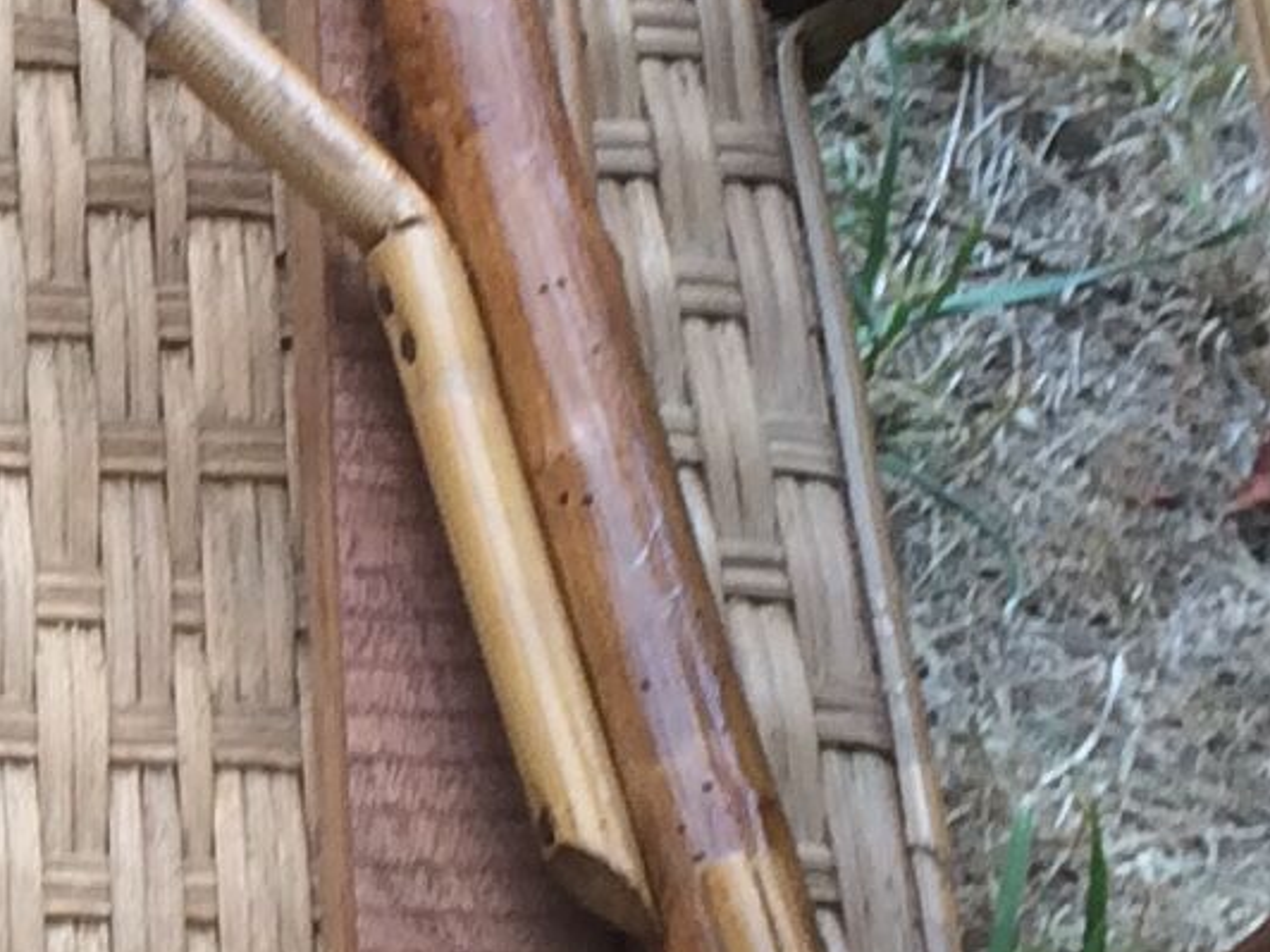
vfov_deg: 8.3
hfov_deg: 10.5
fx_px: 6531
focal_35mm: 178
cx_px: -979
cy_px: 542
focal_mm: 4.15
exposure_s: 1/103
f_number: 2.2
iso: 32
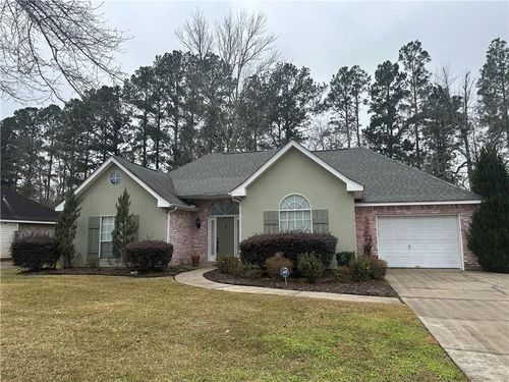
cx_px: 254
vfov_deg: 56.8
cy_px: 191
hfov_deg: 71.6
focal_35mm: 24
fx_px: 353
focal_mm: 6.86
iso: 80
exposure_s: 1/2203
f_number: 1.78
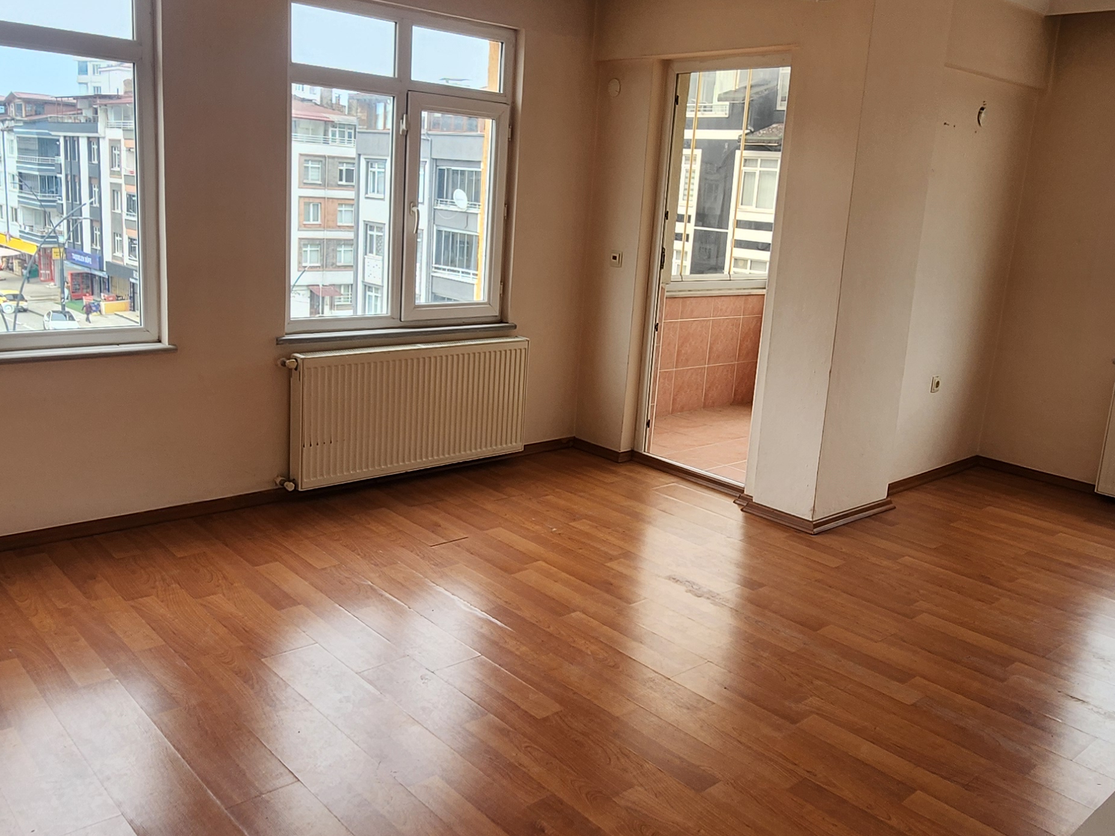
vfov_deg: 49.7
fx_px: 902
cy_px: 391
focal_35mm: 28
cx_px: 572
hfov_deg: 63.4
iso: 50
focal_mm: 2.2
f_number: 2.2
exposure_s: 1/169
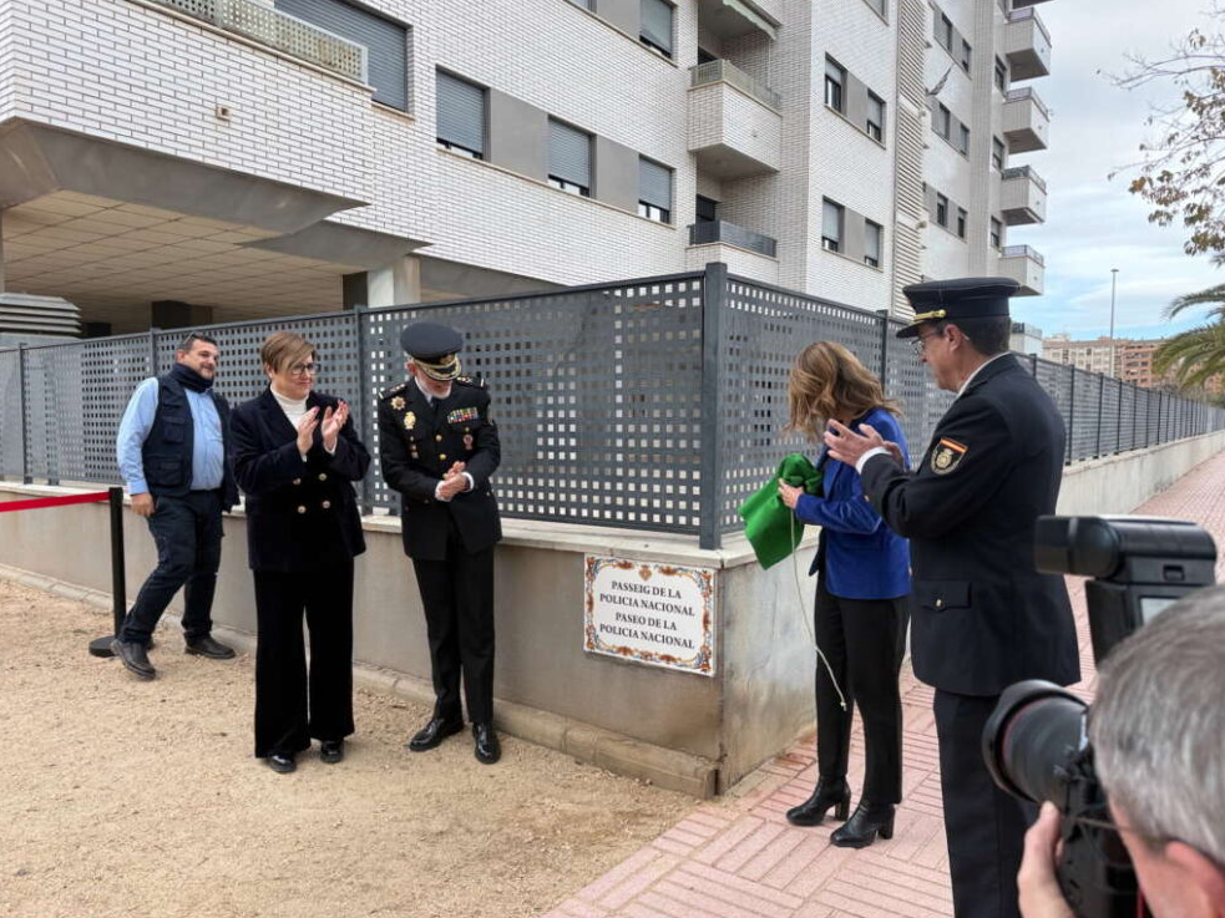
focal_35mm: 25
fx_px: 885
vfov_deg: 54.9
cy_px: 472
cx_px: 592
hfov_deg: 69.4
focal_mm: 6.76
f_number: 1.78
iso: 80
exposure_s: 1/381
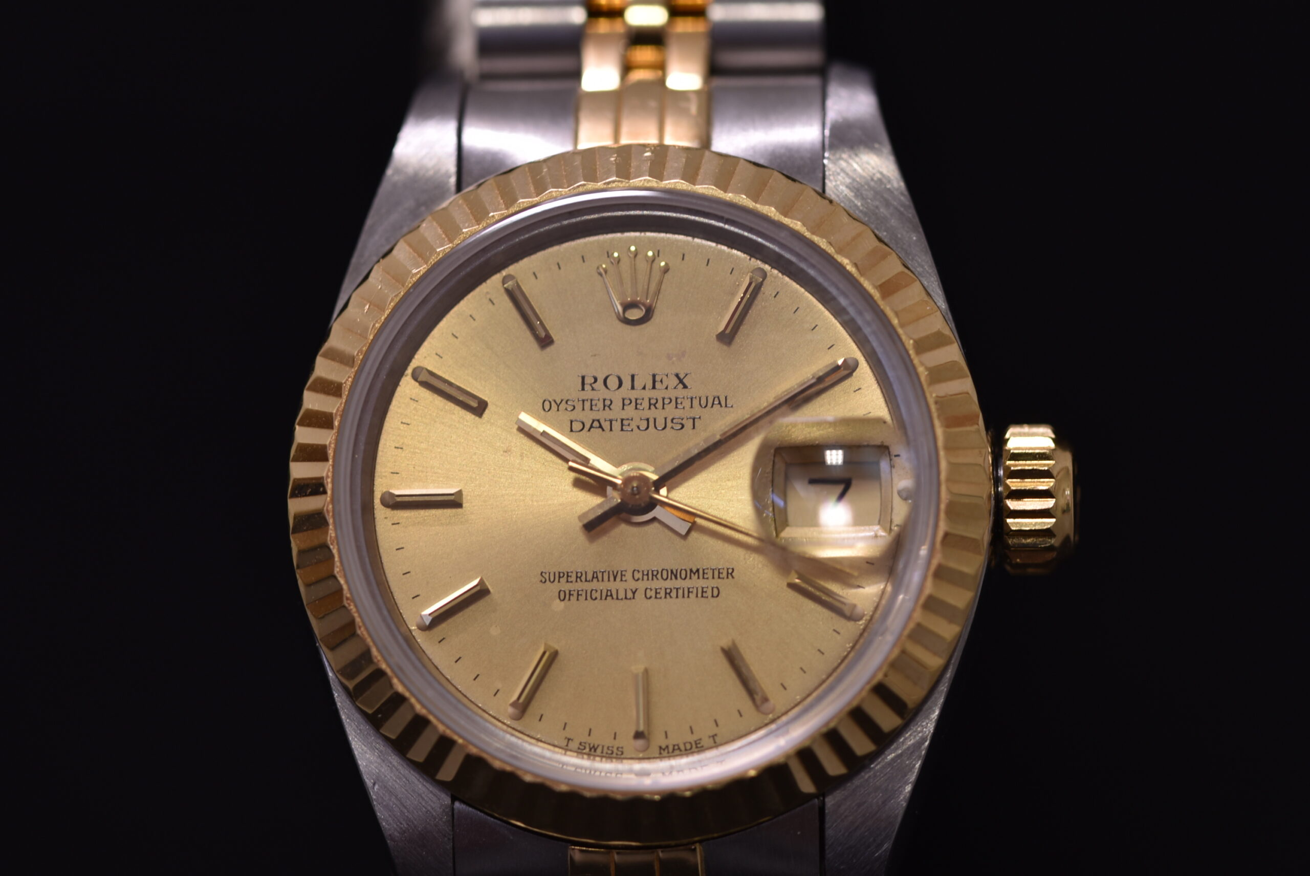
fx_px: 4916
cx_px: 655
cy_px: 438
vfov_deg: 10.2
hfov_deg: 15.2
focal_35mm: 135
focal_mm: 90
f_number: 6.3
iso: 100
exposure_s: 1/13
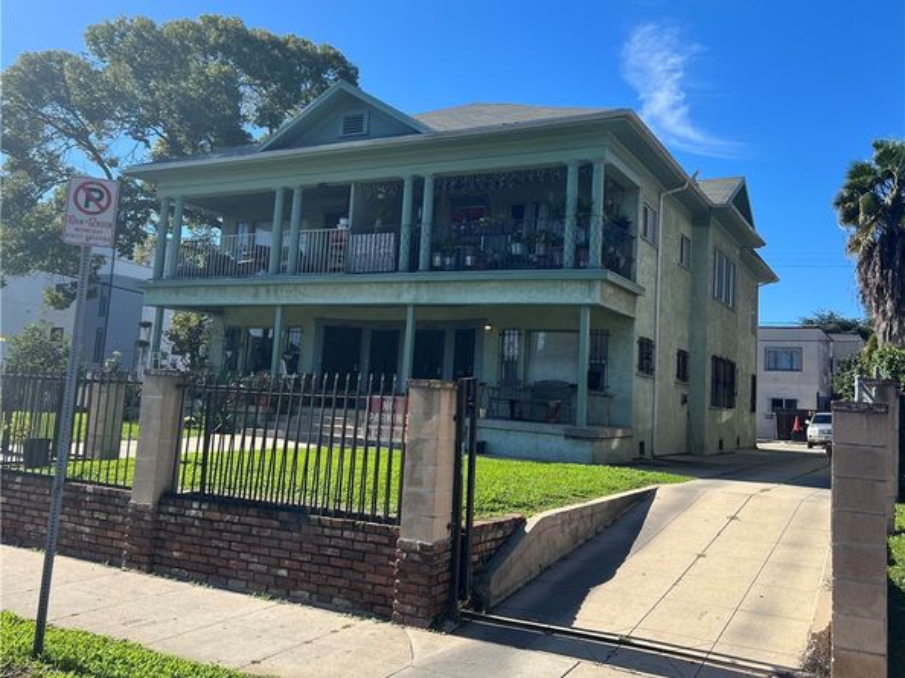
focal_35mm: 26
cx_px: 452
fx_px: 679
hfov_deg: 67.3
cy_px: 339
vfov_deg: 53.0
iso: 50
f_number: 1.5
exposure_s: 1/2632
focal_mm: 5.7
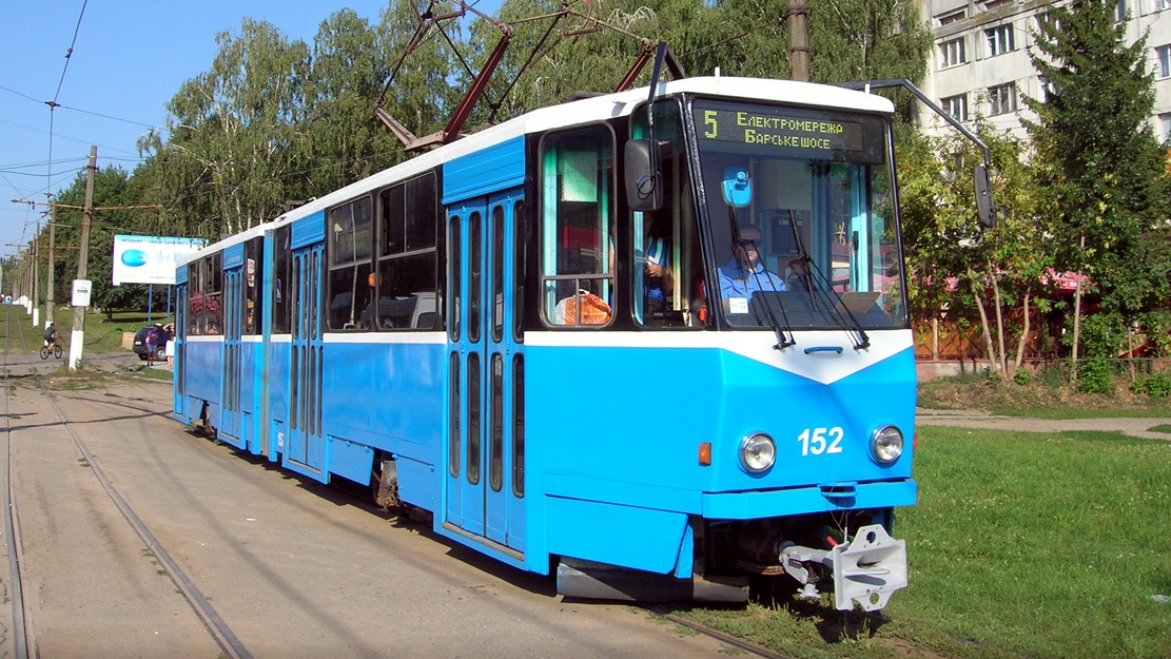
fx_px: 1180
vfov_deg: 31.0
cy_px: 231
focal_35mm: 38
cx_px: 584
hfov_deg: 52.8
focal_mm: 5.7
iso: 50
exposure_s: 1/310
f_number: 4.9
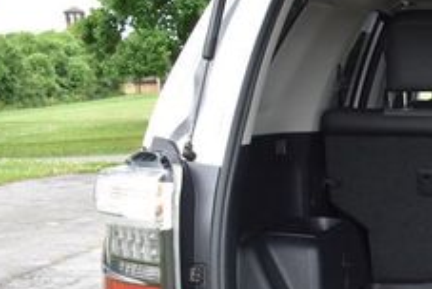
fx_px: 913
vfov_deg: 17.7
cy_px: 263
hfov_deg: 23.1
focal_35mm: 76
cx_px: 584
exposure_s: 1/250
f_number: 5
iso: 400
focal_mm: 18
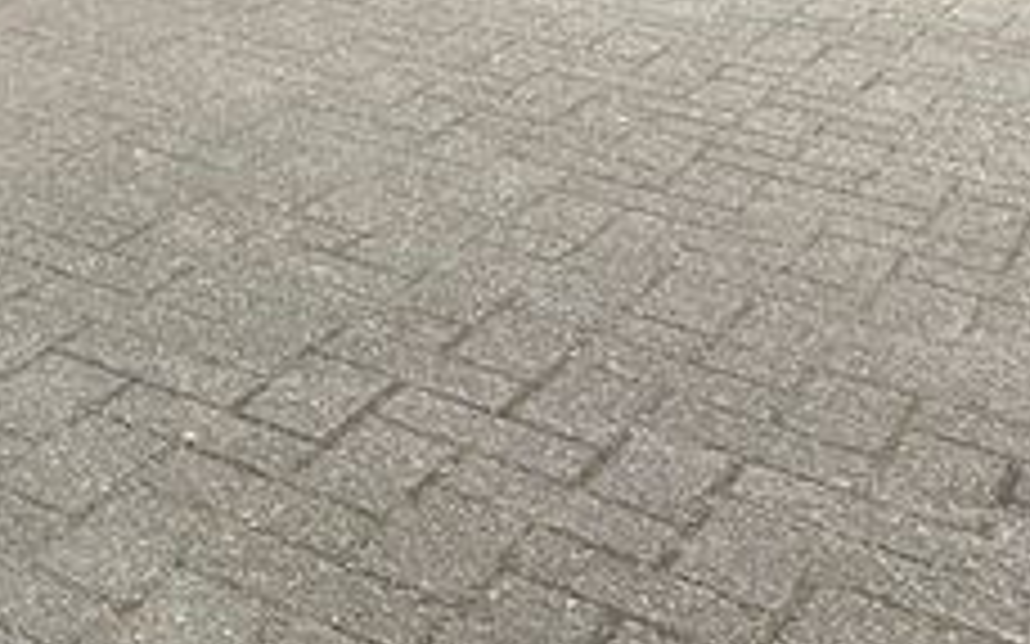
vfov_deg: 16.6
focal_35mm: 71
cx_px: -405
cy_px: -329
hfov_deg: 24.3
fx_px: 1993
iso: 80
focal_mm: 6.86
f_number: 1.78
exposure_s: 1/1916
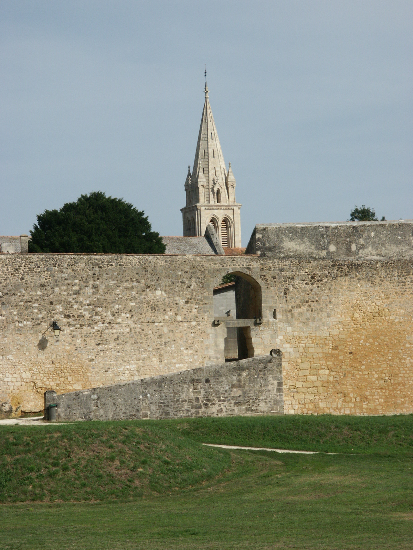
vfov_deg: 10.6
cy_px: 275
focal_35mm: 187
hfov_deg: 7.9
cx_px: 206
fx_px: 2975
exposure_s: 1/750
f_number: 6.7
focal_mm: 47.43
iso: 100
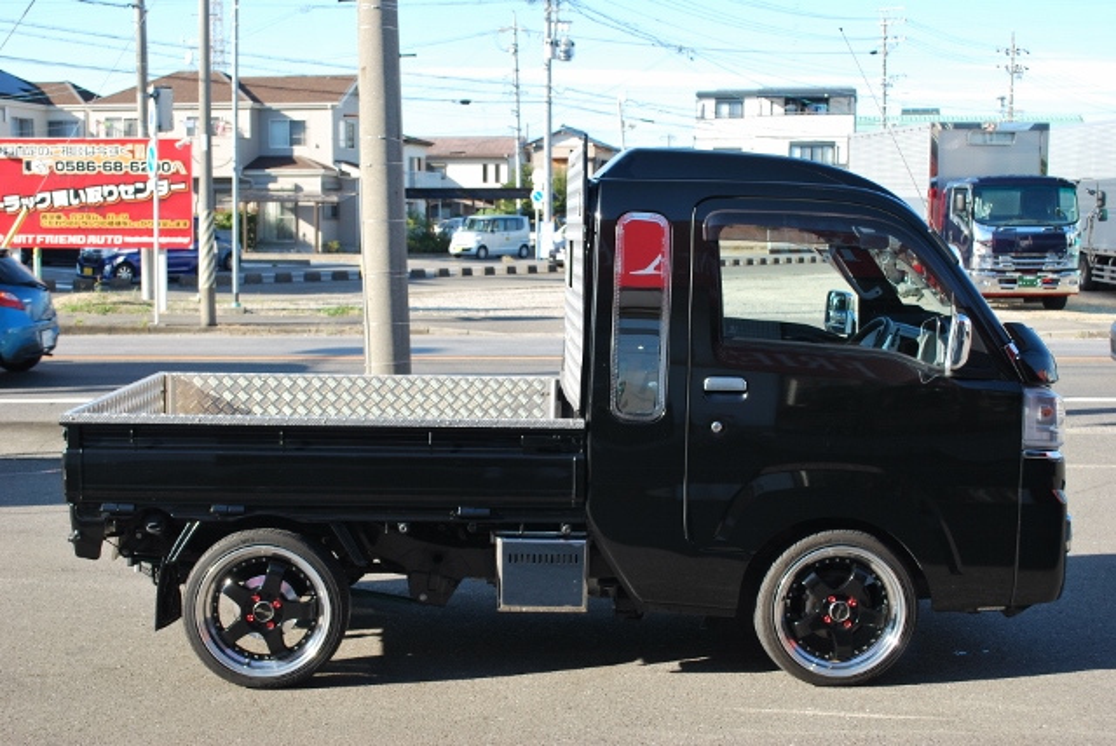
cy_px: 373
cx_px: 558
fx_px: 1489
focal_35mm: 48
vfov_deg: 28.1
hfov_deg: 41.1
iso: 110
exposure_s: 1/125
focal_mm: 32
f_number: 5.6
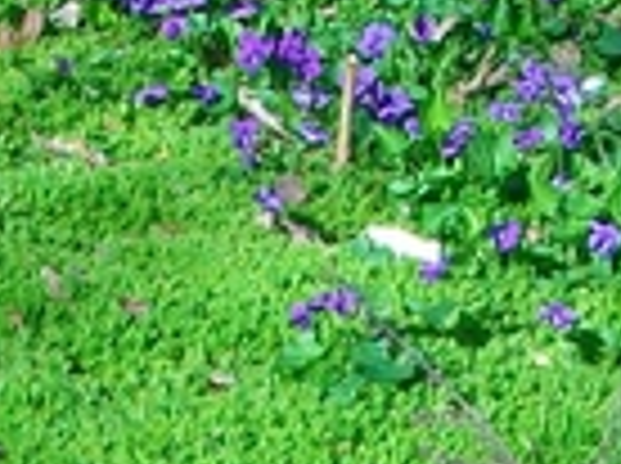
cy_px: 896
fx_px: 4262
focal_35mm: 238
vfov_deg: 6.1
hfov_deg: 8.3
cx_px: 112
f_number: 2.8
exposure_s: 1/400
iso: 64
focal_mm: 5.7
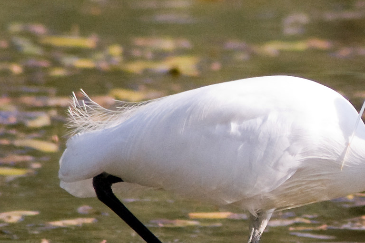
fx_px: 14273
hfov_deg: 1.5
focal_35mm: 1409
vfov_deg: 1.0
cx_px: 342
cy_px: 158
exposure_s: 1/2000
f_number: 8
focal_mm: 300
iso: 1250
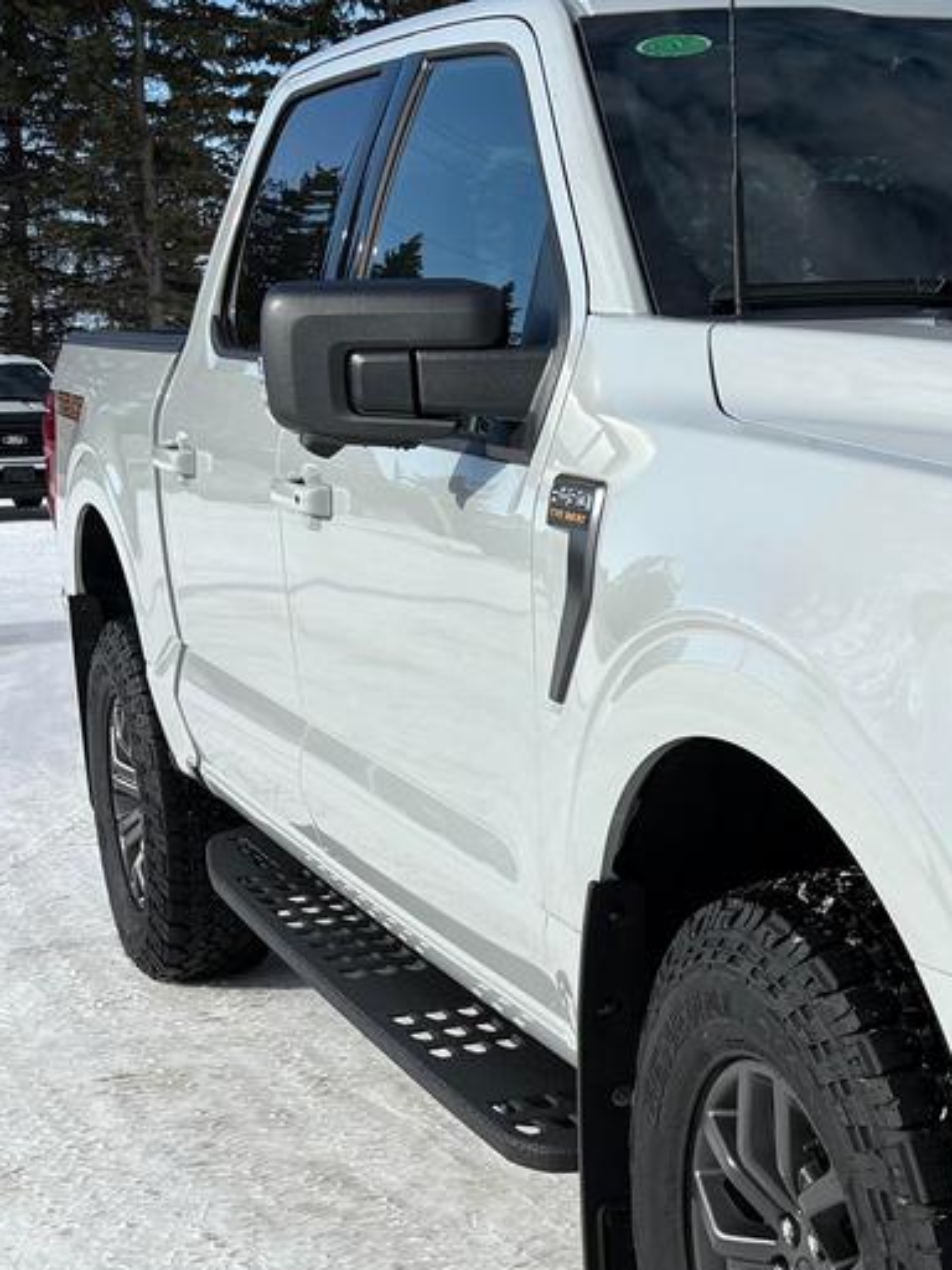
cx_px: 1259
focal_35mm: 65
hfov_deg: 20.5
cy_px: 752
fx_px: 2383
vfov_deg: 29.8
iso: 50
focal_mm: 5.96
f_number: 1.6
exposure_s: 1/6329
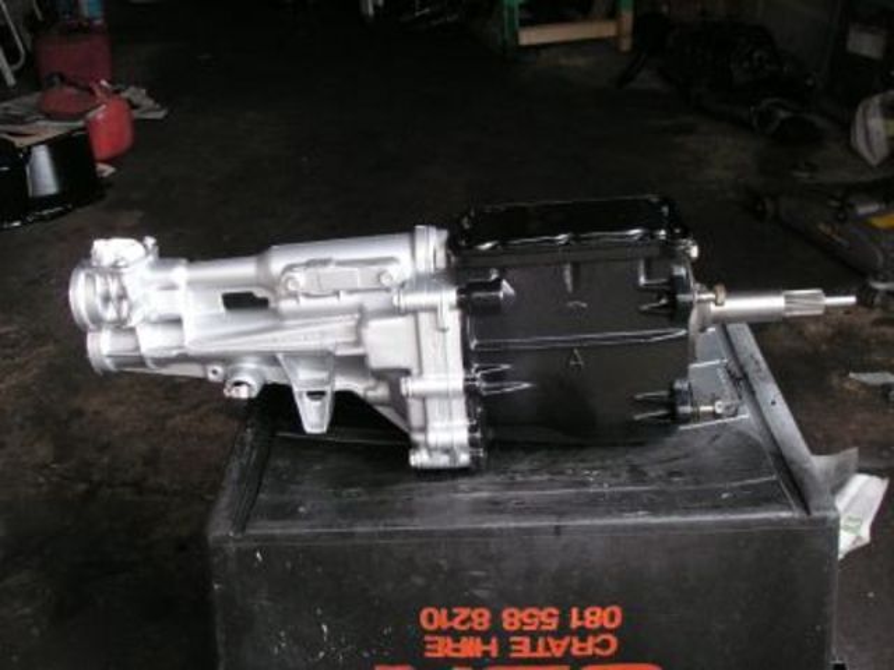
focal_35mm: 38
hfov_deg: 49.0
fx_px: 981
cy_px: 335
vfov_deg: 37.7
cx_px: 447
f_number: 3.3
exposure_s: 1/45
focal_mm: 6.3
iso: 125
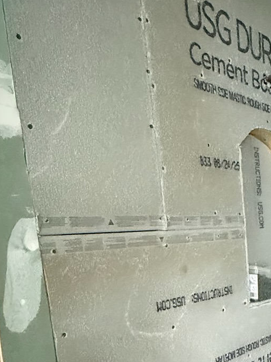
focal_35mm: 42
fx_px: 439
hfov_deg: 29.5
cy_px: 300
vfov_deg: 42.4
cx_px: 325
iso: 1600
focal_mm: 2.22
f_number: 2.2
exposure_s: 1/35
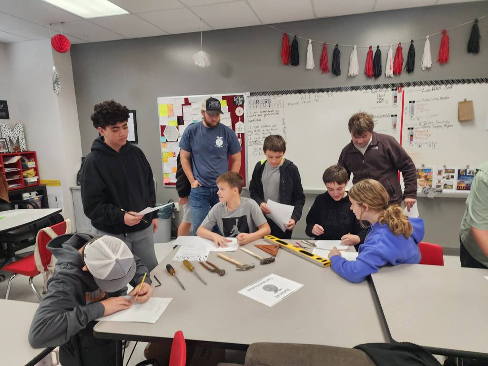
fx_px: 324
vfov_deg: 58.9
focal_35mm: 23
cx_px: 244
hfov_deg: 73.9
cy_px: 183
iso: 250
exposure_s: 1/120
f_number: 1.8
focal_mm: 6.4
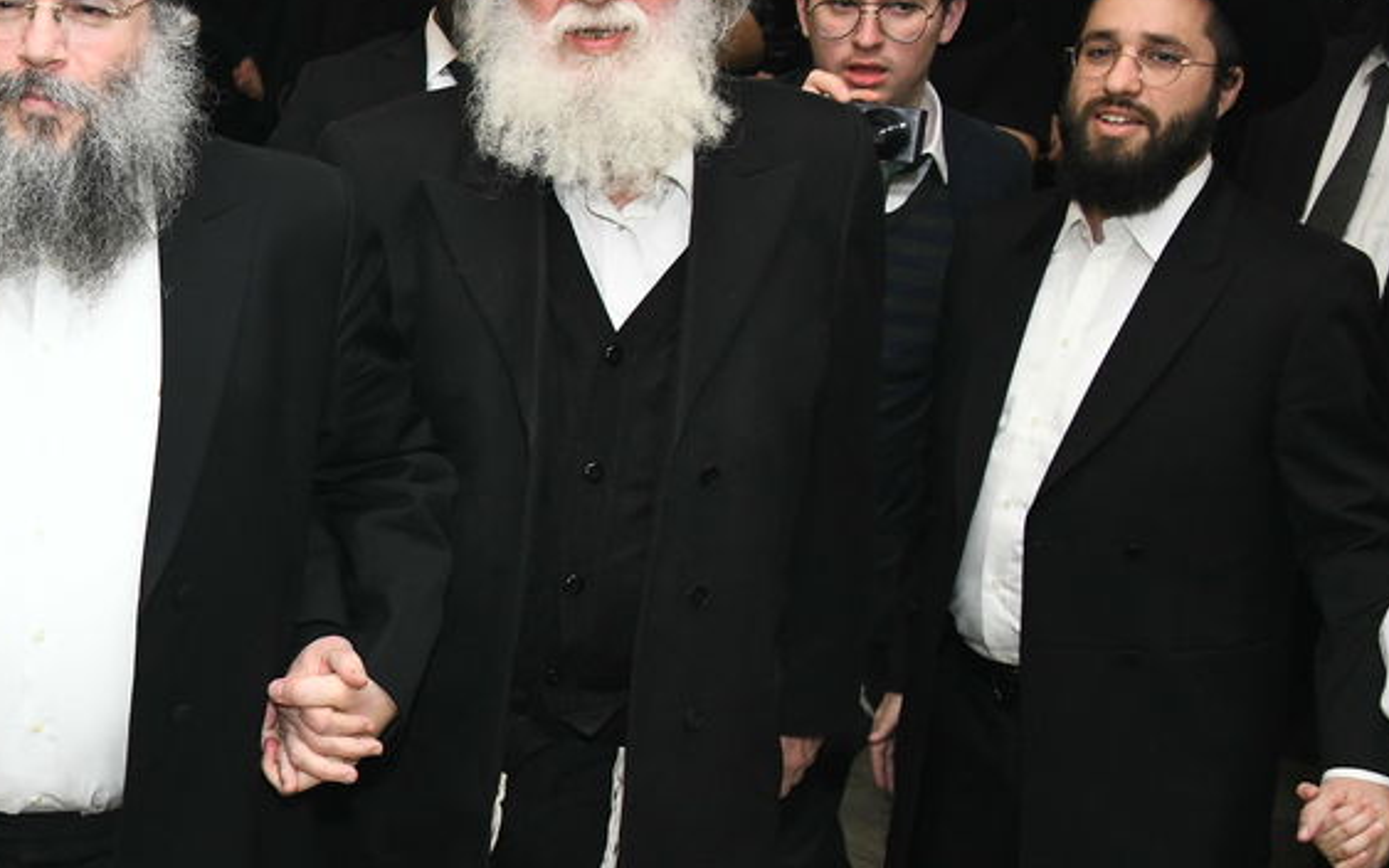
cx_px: -321
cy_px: 522
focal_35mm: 71
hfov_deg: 25.7
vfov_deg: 18.3
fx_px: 2688
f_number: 5.6
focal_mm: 28
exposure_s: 1/250
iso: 1600
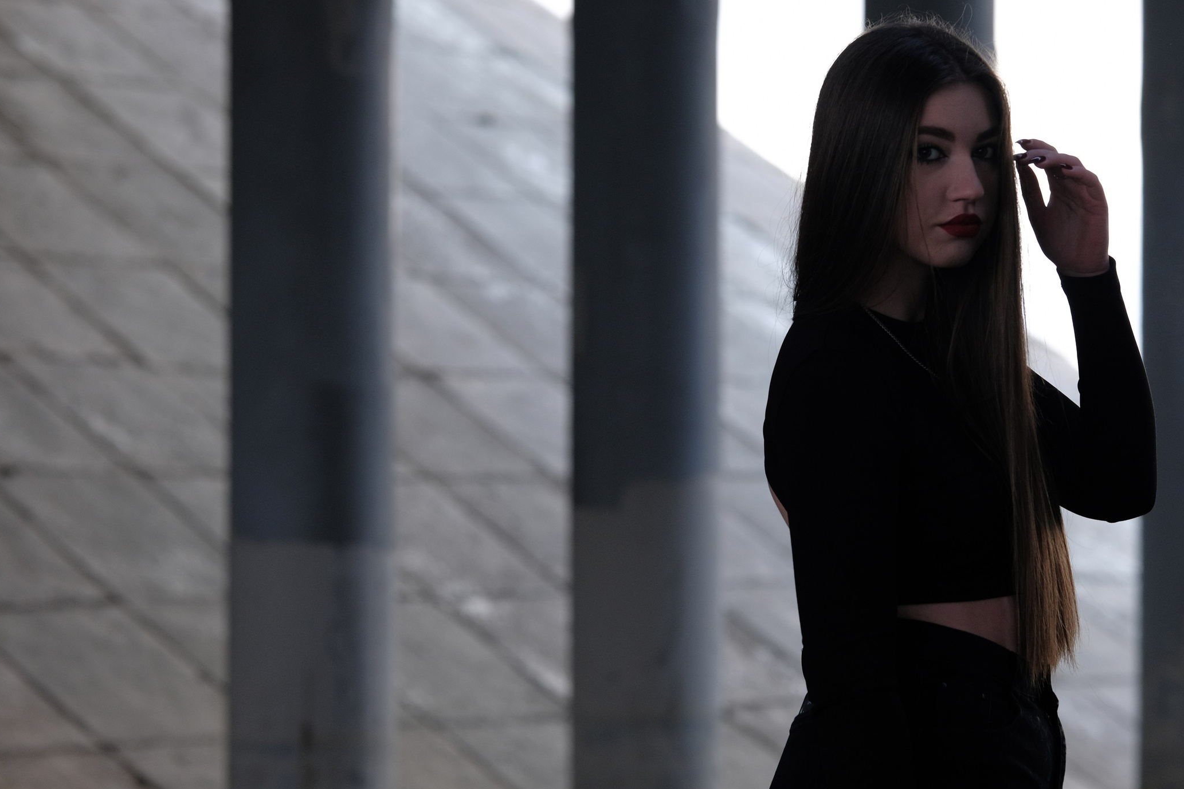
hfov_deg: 14.6
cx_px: 672
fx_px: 4605
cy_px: 365
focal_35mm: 140
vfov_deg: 9.8
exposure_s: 1/250
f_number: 3.2
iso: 500
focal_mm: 75
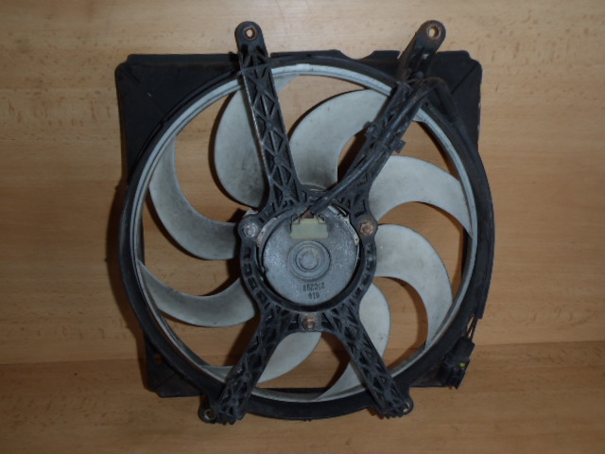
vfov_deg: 49.7
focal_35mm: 28
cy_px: 227
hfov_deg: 63.4
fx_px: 489
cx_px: 302
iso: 100
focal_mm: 5
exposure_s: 1/30
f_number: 3.9
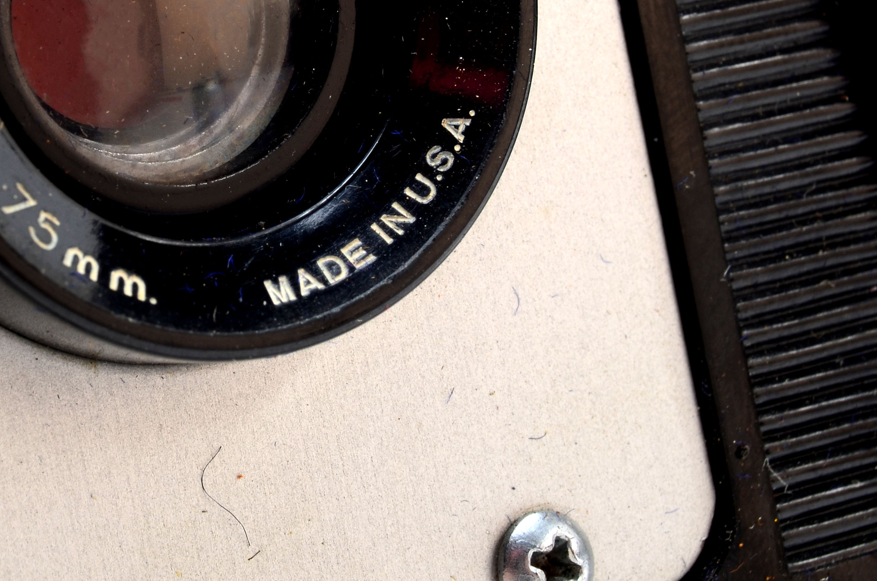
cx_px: 181
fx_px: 3938
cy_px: 27
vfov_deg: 8.4
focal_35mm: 162
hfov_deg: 12.7
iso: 100
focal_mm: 55
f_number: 18
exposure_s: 1/160
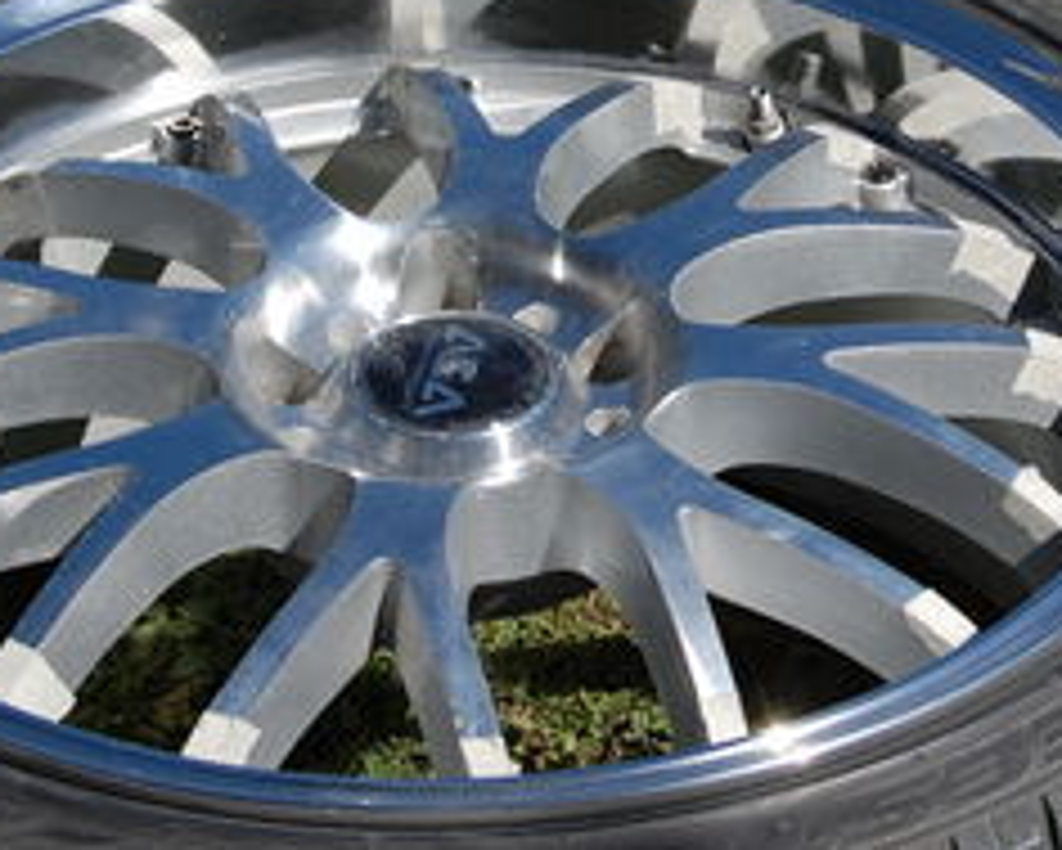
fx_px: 4559
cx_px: 657
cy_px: 31
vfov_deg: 10.6
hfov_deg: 13.3
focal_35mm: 145
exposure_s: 1/400
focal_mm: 38
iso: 200
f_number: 10
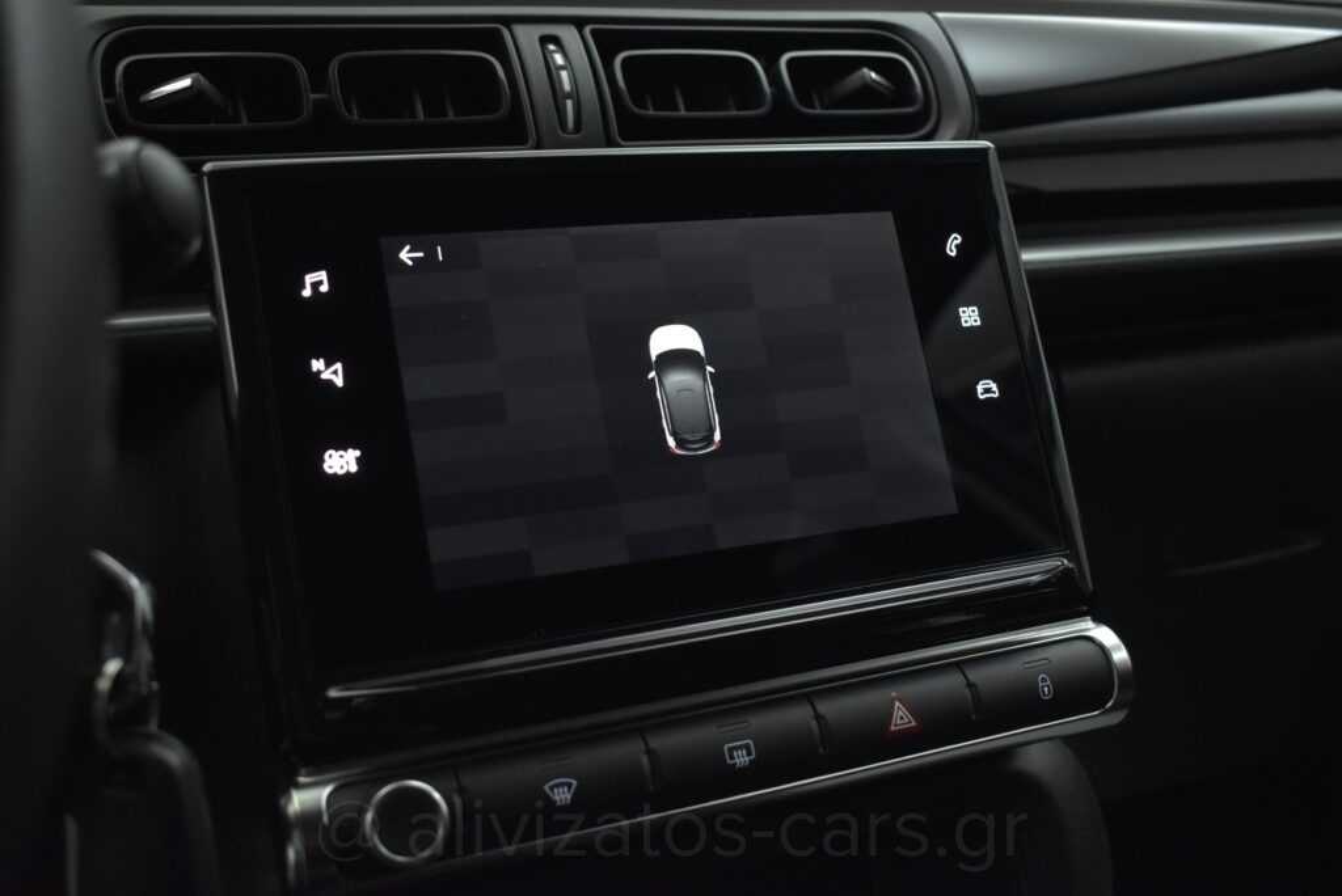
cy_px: 448
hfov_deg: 51.3
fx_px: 1399
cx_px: 671
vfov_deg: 35.5
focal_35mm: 38
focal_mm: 25
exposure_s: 1/125
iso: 1600
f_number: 4
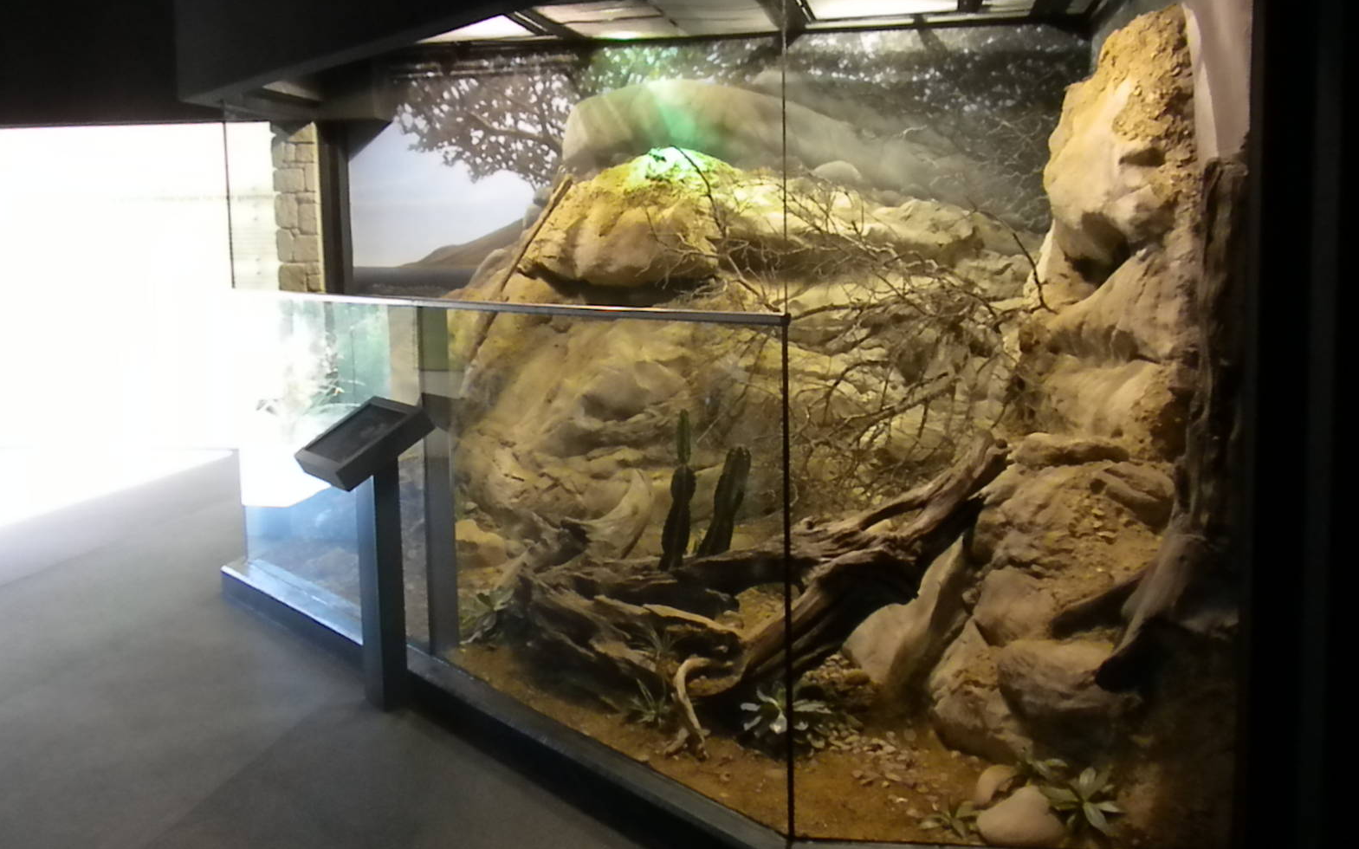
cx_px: 677
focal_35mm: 40
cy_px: 400
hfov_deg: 49.3
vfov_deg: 32.0
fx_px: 1481
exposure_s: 1/58.3
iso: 640
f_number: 3.5
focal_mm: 6.6
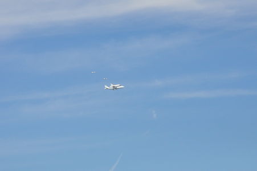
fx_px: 1124
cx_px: 128
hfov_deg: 13.0
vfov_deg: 8.7
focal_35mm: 158
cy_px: 86
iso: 1600
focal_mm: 105
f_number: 18
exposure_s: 1/1250
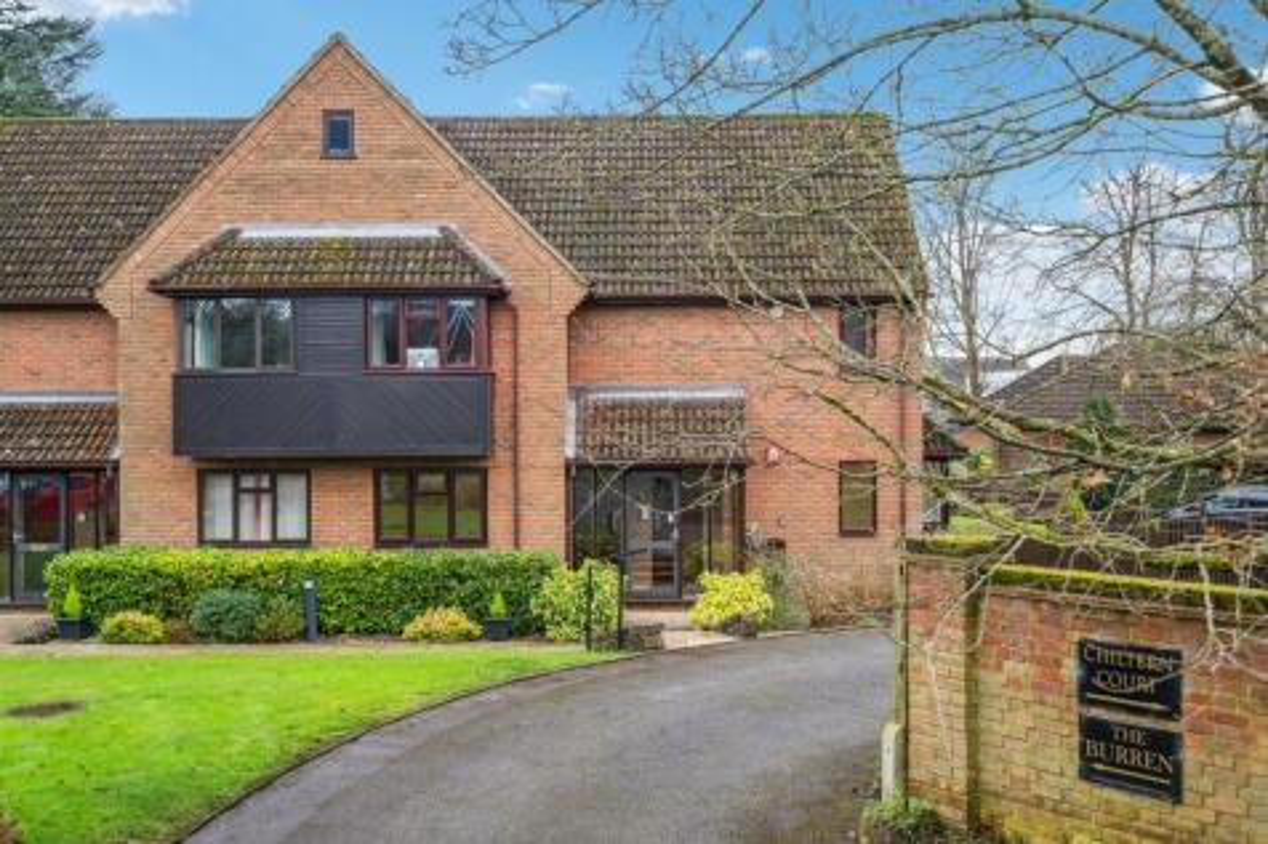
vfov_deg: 37.8
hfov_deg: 54.5
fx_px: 1232
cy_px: 422
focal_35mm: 35
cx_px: 634
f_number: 7.1
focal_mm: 35
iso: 320
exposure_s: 1/40
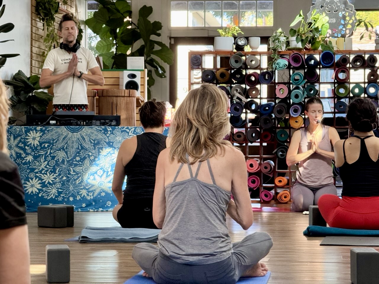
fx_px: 1314
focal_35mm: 120
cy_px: 142
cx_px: 190
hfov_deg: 16.4
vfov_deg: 12.3
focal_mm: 15.66
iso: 250
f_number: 2.8
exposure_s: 1/120
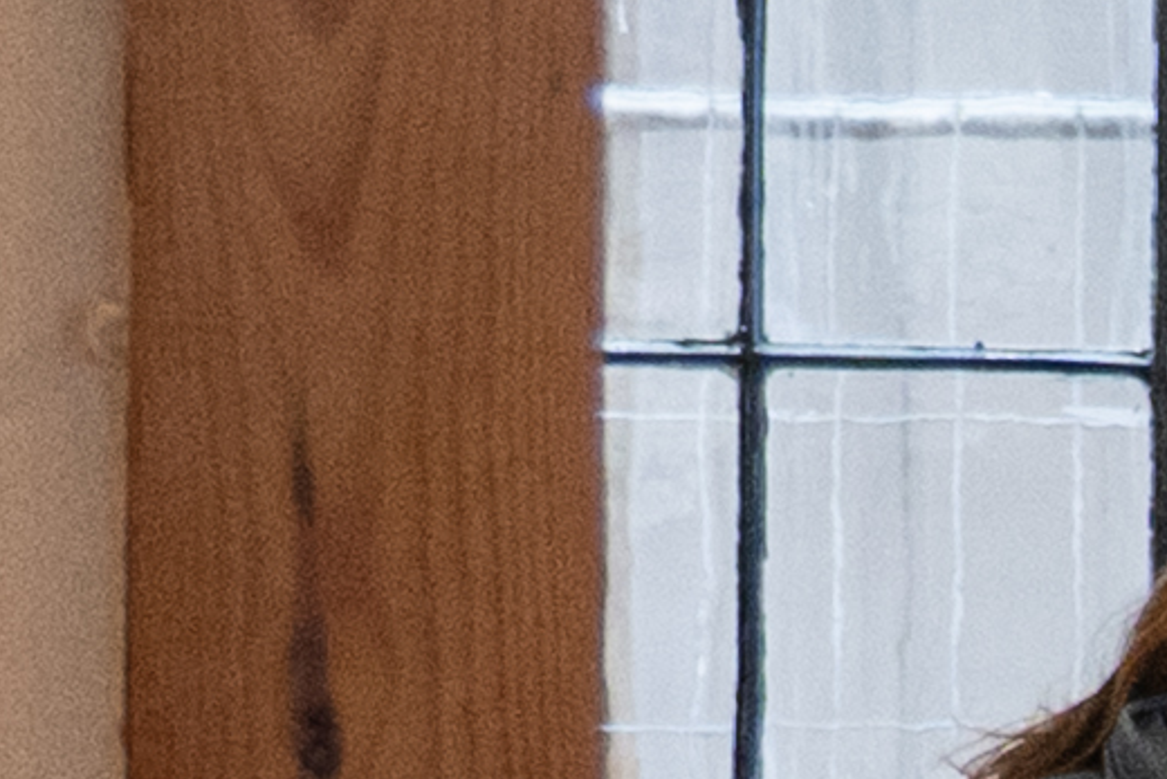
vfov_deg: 3.0
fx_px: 14720
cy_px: 1569
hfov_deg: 4.3
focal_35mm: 454
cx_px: 3849
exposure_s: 1/250
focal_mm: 40
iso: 1250
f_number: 4.5
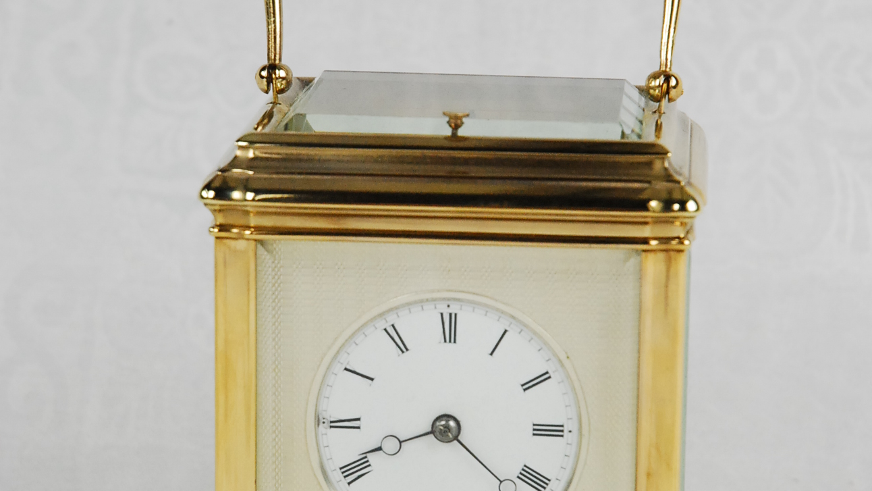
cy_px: 312
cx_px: 435
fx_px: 3815
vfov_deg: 7.4
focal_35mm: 165
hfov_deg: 13.0
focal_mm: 70
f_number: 8
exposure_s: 1/1000
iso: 1250
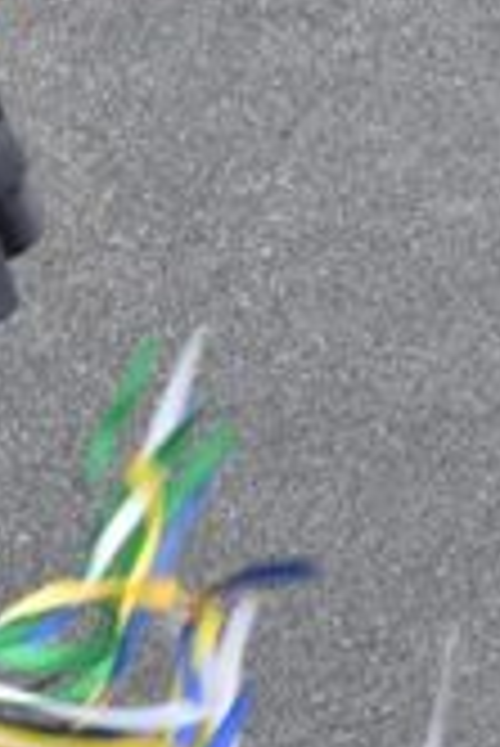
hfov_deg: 4.8
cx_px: -502
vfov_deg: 7.3
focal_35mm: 281
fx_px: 5842
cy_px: -153
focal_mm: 42
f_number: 8
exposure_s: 1/250
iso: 320
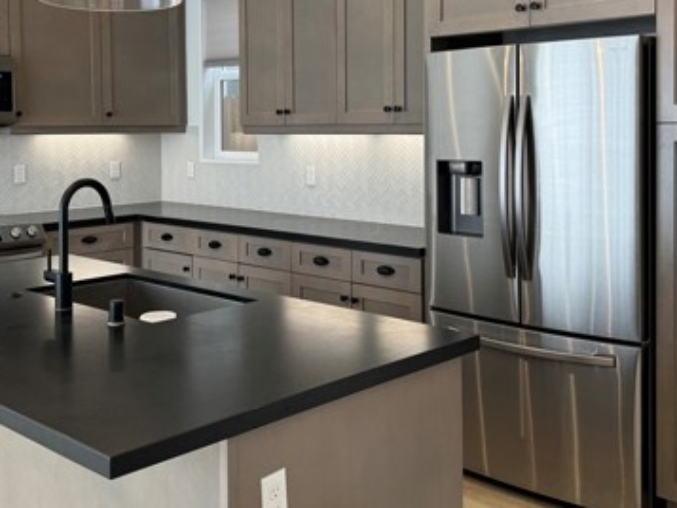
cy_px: 144
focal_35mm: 43
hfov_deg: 43.8
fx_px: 841
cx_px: 307
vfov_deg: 33.1
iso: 64
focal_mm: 6.76
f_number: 1.78
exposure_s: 1/120
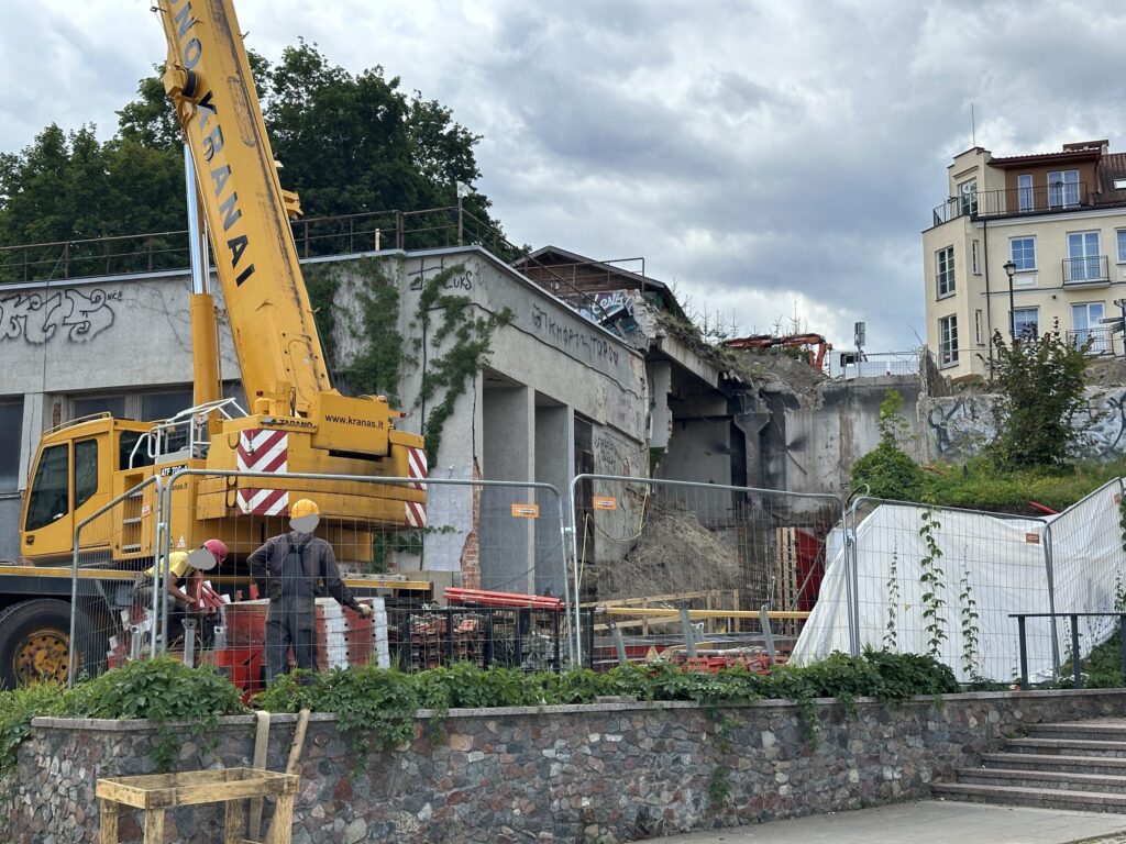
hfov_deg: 39.7
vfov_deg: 30.3
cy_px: 422
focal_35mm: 48
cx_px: 563
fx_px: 1561
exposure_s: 1/2203
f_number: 1.78
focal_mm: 6.86
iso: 64
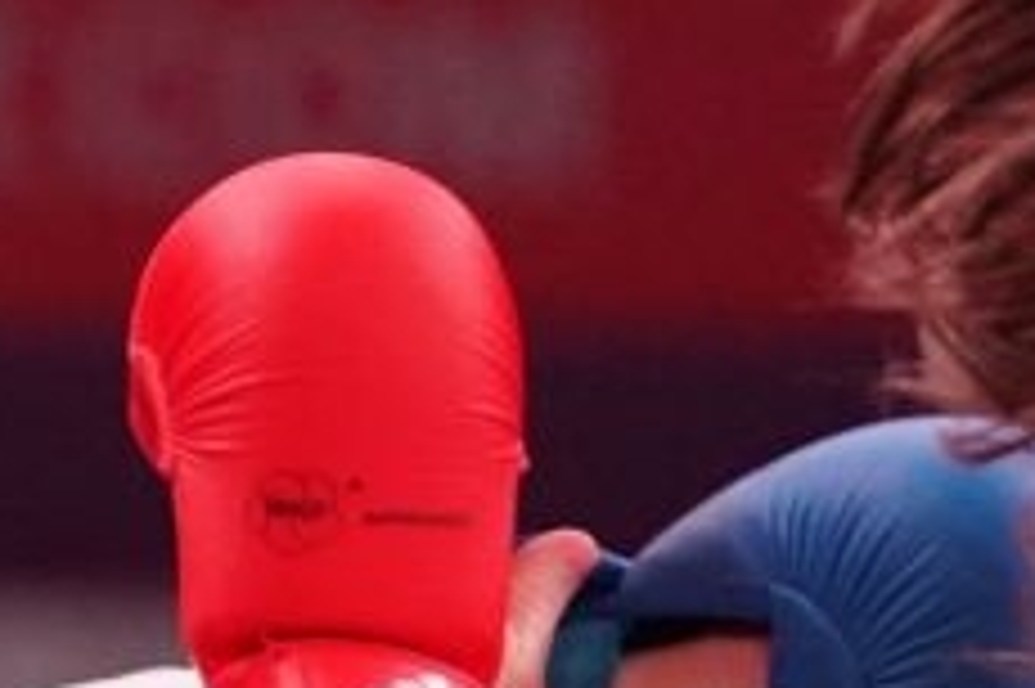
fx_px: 42547
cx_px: -1372
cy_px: 1398
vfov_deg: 0.9
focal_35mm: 1481
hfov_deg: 1.4
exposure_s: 1/1000
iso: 3200
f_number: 2.8
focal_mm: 189
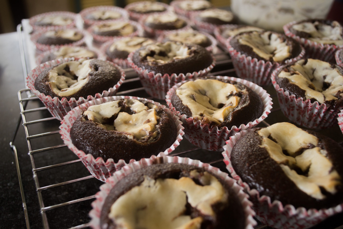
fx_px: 343
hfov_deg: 53.1
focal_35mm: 36
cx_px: 172
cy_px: 114
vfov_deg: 36.9
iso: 200
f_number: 5
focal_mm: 24
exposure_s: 1/40
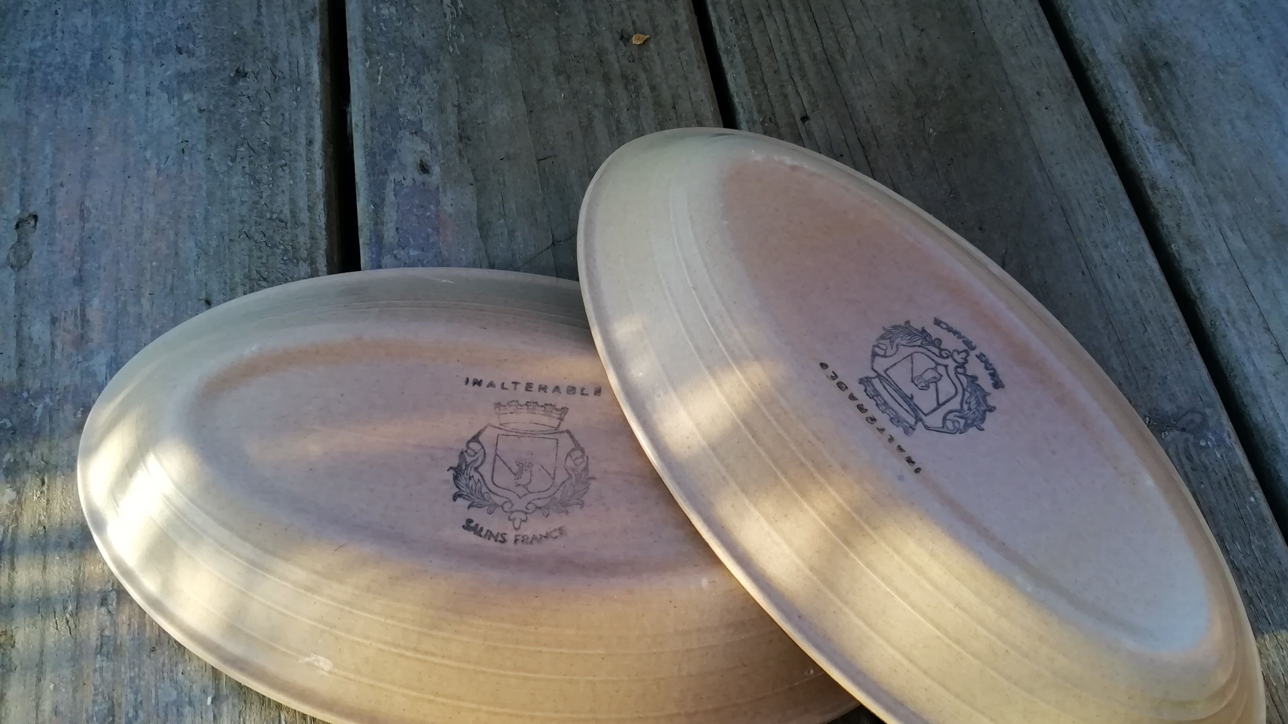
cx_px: 652
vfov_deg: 40.0
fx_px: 990
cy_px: 438
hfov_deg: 66.1
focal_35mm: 29
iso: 50
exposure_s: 1/102
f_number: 2.2
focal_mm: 3.21
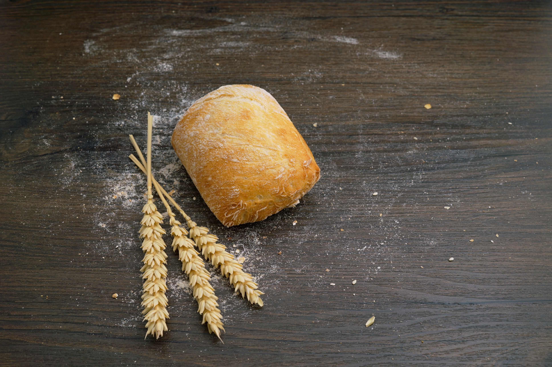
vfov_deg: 29.8
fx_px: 690
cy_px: 184
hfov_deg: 43.6
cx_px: 276
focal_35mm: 45
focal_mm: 30
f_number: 8
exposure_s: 1/15
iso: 100
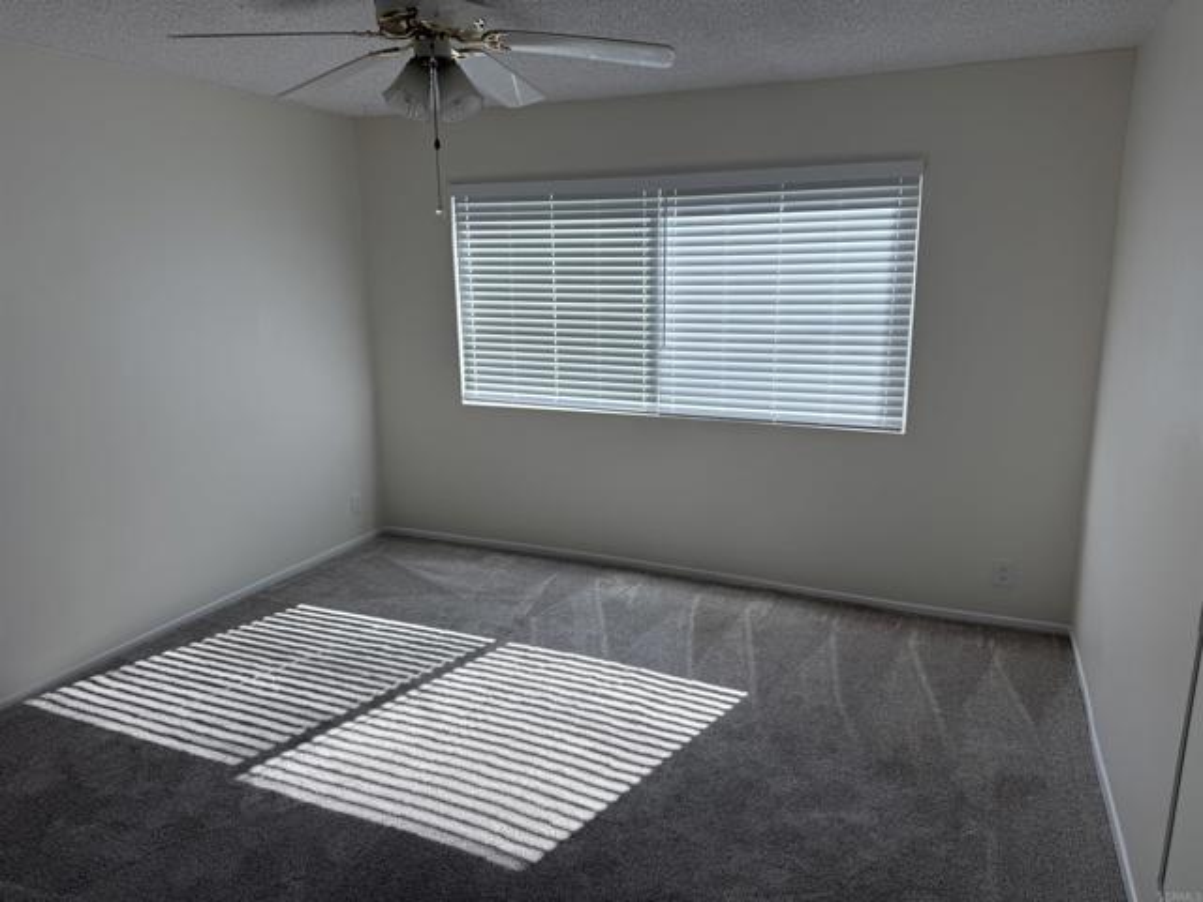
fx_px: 834
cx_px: 602
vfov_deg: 56.8
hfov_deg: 71.6
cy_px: 451
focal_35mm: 24
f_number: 1.78
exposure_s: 1/459
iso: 80
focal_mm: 6.76
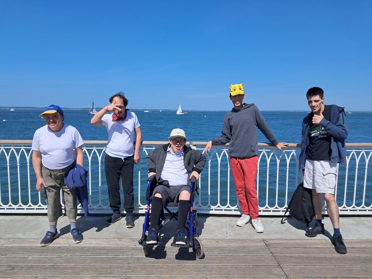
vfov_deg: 51.4
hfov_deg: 65.3
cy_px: 140
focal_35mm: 27
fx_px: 290
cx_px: 186
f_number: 1.8
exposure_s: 1/1297
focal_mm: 4
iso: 50
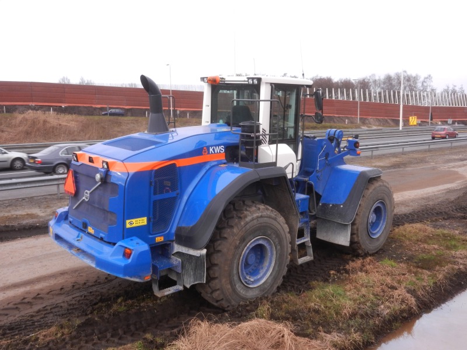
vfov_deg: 42.9
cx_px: 234
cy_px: 175
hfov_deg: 55.4
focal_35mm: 33
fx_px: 445
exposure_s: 1/400
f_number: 3.8
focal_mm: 5.9
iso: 160
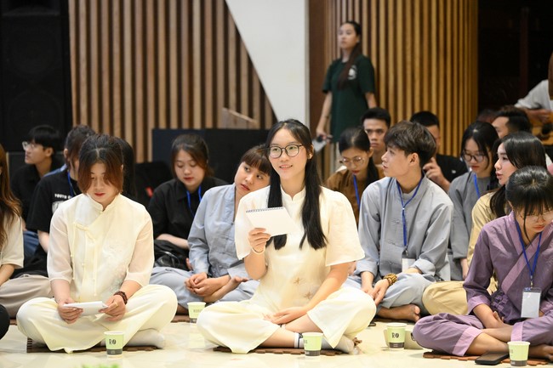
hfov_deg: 17.1
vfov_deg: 11.4
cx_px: 276
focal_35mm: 120
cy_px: 184
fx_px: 1843
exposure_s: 1/250
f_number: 4
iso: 6400
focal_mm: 120
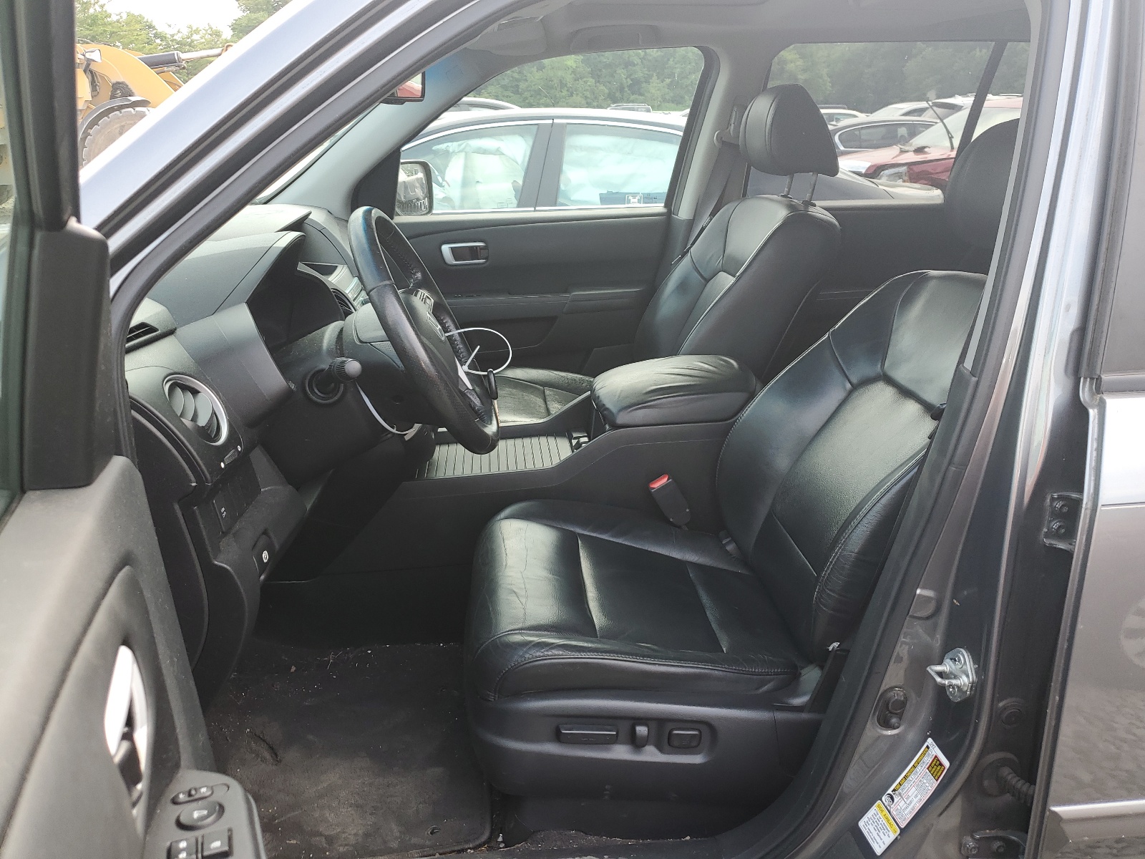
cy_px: 430
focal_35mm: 26
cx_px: 572
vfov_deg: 53.1
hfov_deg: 67.3
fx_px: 860
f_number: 1.5
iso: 50
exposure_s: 1/189
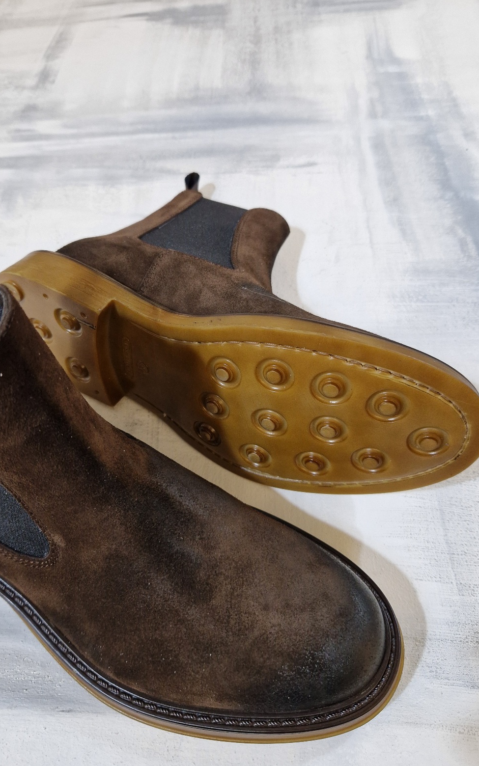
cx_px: 219
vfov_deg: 72.5
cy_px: 387
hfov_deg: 49.2
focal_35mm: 25
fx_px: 522
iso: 320
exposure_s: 1/100
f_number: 1.8
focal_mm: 5.4
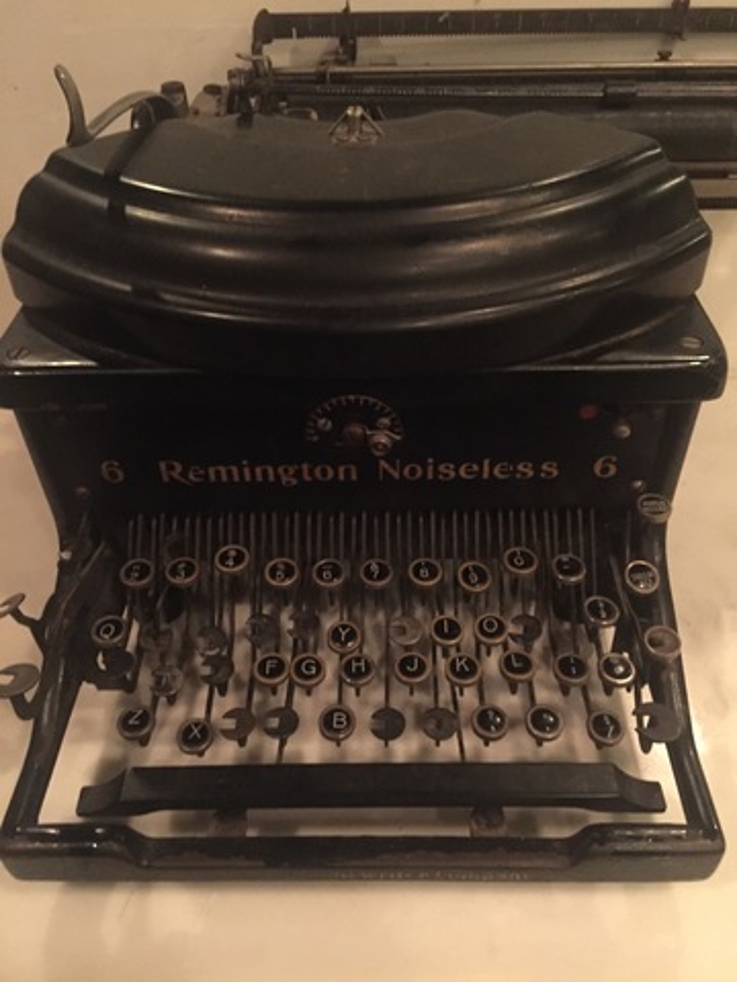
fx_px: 823
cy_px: 491
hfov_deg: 48.2
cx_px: 368
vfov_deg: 61.7
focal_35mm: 29
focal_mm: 4.15
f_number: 2.2
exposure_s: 1/15
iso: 800
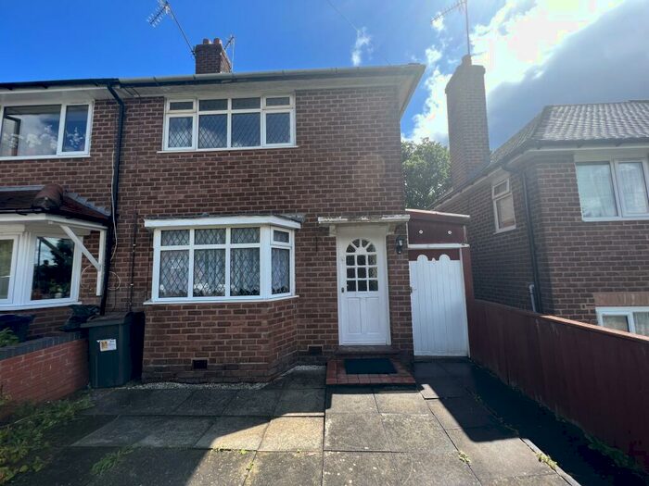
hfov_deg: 106.2
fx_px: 244
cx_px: 324
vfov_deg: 89.9
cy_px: 243
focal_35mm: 13
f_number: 1.8
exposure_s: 1/633
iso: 32
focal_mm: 1.57
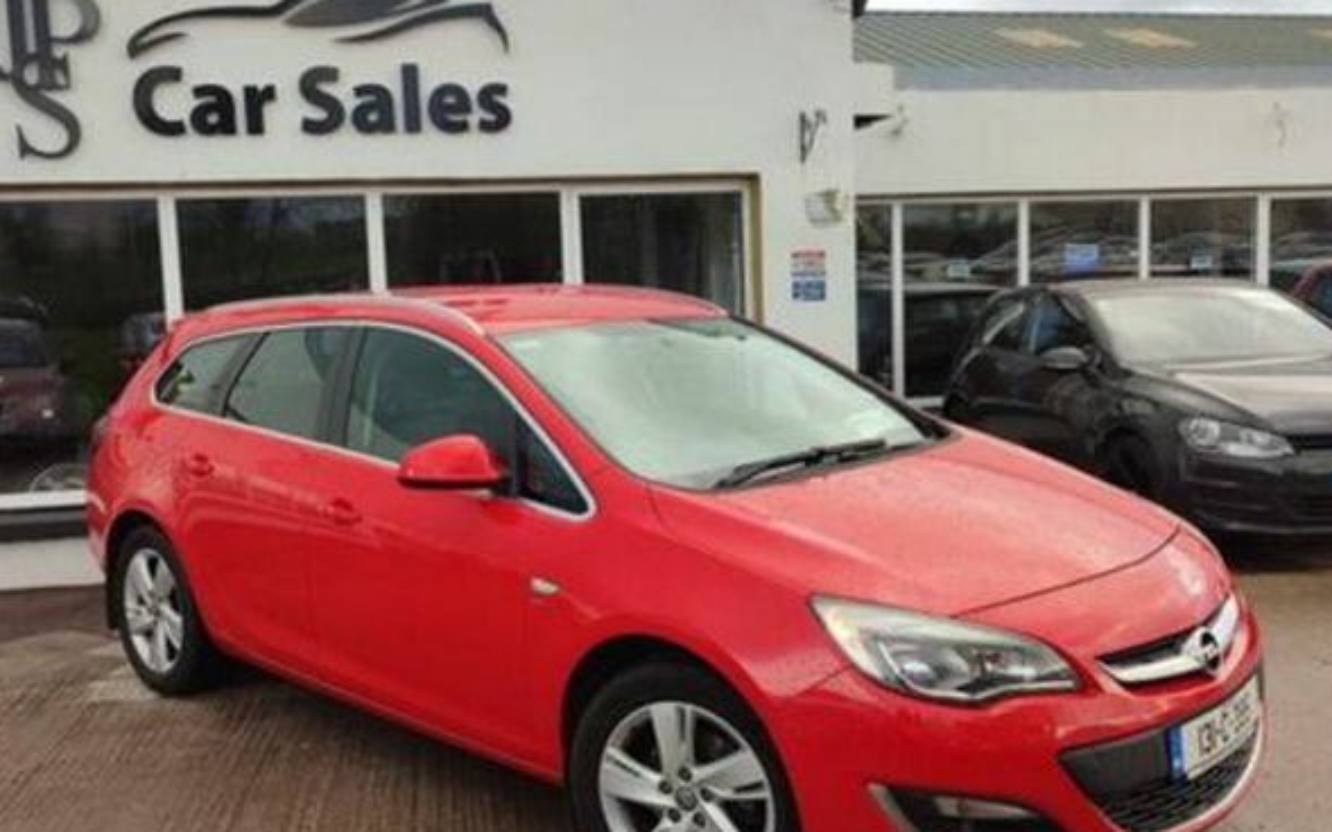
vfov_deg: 46.0
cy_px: 411
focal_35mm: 27
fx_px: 980
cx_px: 669
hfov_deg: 68.4
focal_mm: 6.04
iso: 50
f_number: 1.9
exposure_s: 1/183
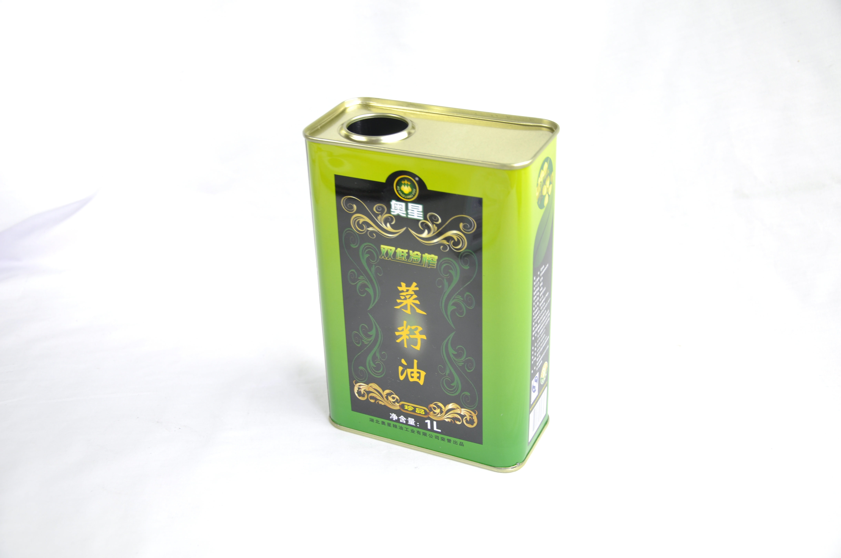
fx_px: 1120
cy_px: 279
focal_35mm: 48
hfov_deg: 41.2
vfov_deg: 28.0
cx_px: 420
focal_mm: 32
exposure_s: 1/25
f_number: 4.5
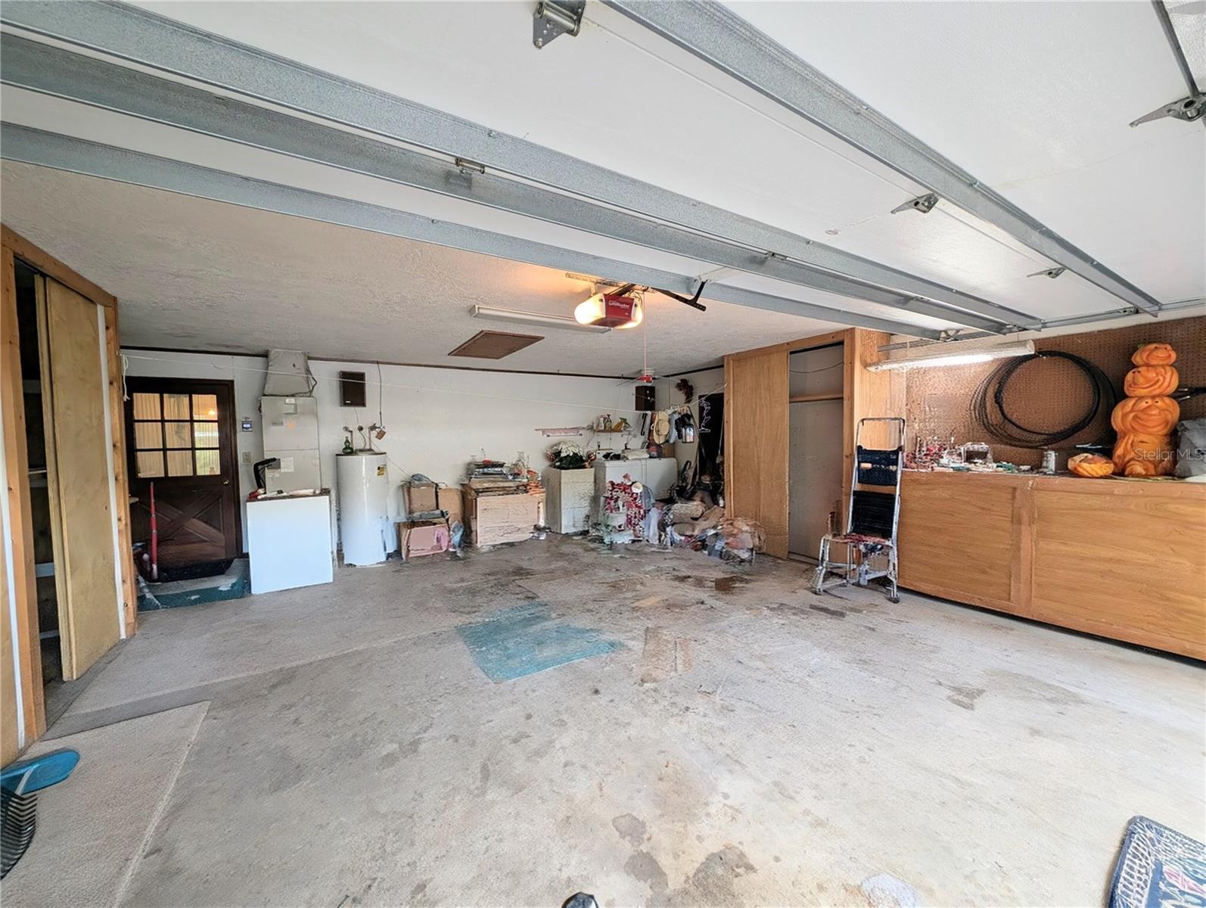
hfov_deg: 110.5
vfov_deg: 94.6
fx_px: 419
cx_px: 603
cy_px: 454
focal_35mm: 12
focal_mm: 2.23
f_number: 1.95
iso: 43
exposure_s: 1/40
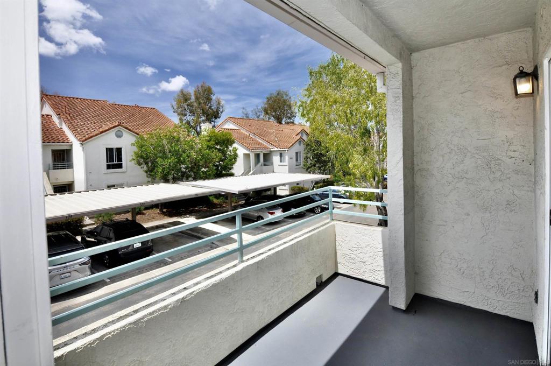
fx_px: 252
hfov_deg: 95.1
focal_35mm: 16
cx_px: 276
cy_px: 183
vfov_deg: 71.9
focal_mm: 11
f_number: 8
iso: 200
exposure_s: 1/250
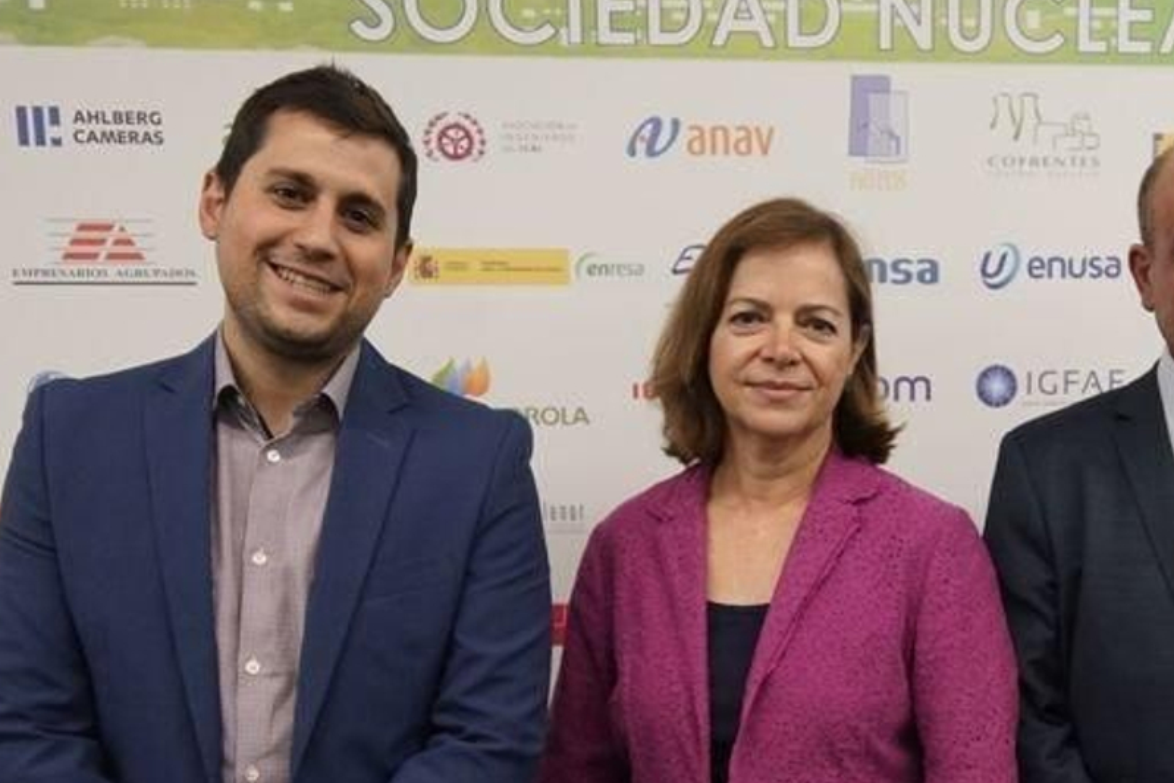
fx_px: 1566
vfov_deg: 27.5
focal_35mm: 48
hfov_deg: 40.0
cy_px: 625
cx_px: 880
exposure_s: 1/125
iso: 1000
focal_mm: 16
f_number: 2.8
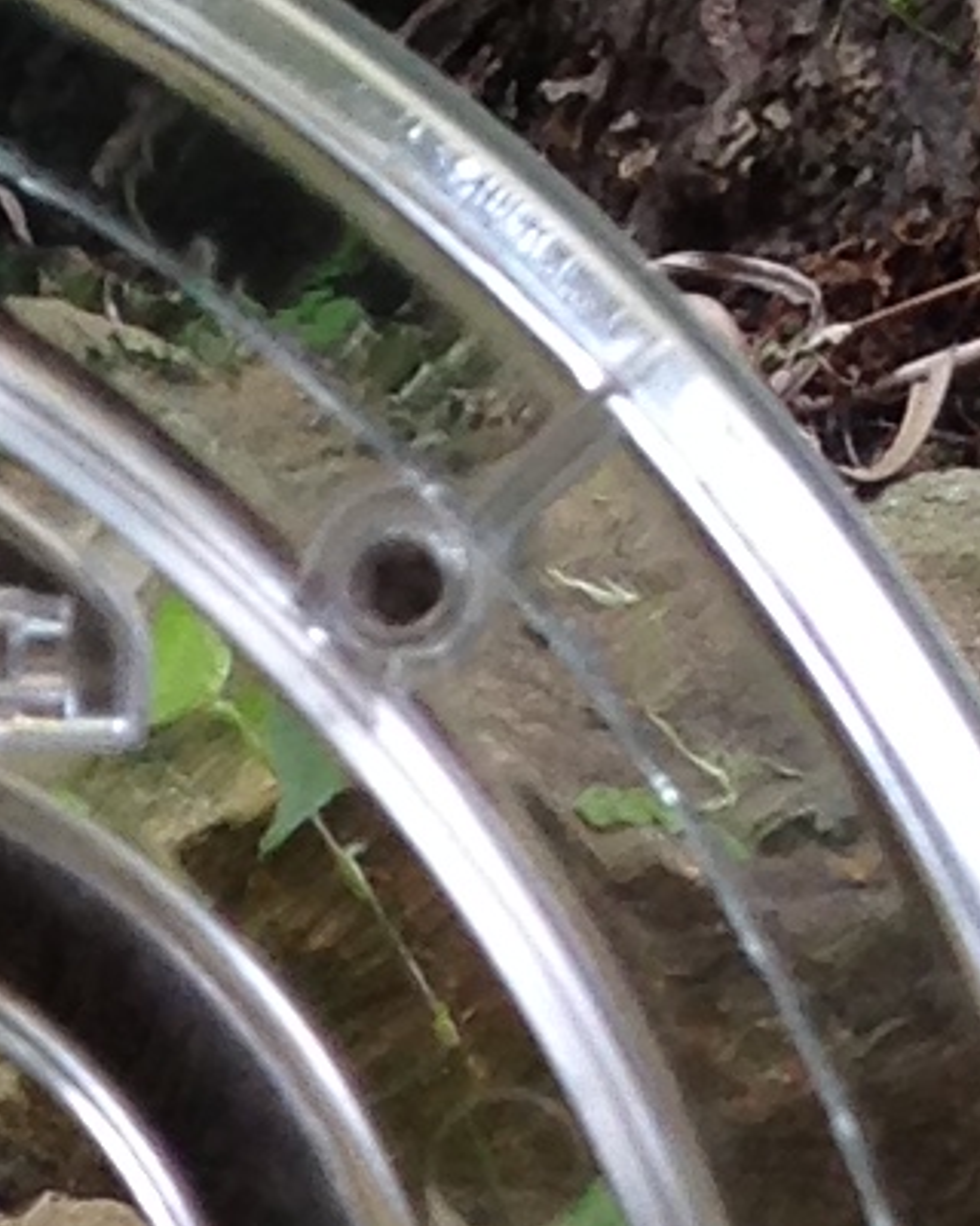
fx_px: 9535
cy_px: 2498
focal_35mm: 263
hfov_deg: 5.7
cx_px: -1115
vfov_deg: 7.1
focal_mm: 4.13
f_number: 2.4
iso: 50
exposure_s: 1/60
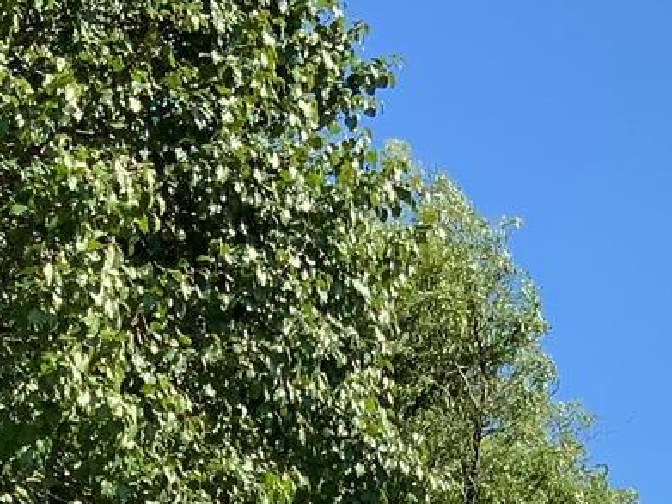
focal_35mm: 152
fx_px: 2950
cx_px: 392
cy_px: 1251
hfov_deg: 13.0
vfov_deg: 8.8
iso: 16
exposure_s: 1/1195
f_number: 1.8
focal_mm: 3
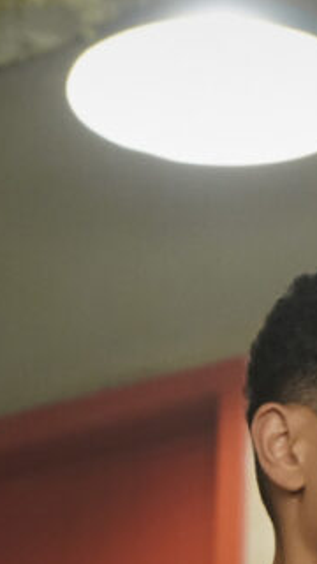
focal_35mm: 235
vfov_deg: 9.1
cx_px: 414
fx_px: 3512
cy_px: 528
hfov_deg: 5.1
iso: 4000
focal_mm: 70
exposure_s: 1/80
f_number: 4
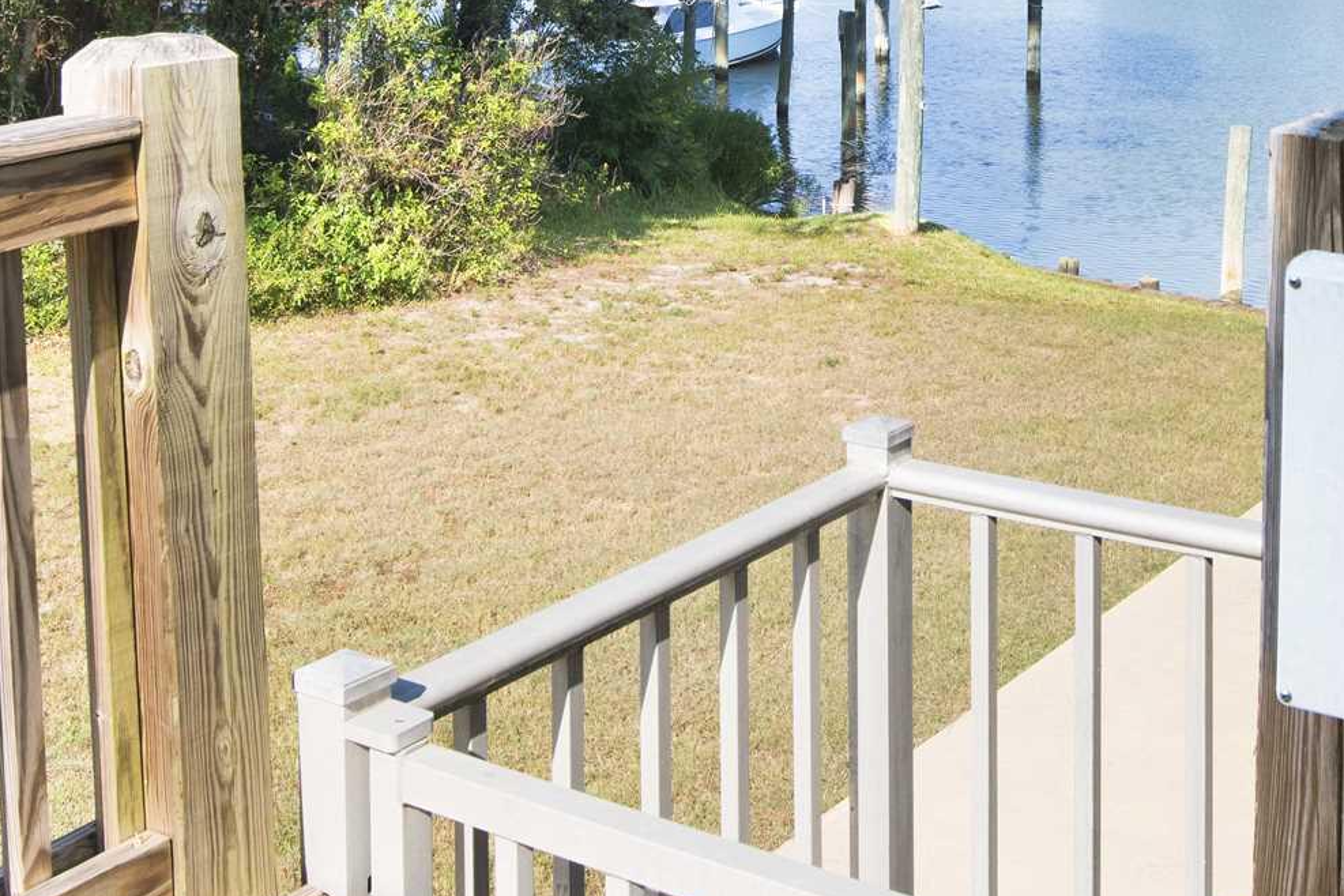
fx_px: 2091
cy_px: -244
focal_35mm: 56
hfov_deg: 35.2
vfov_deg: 21.9
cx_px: 934
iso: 200
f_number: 11
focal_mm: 18
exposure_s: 1/100
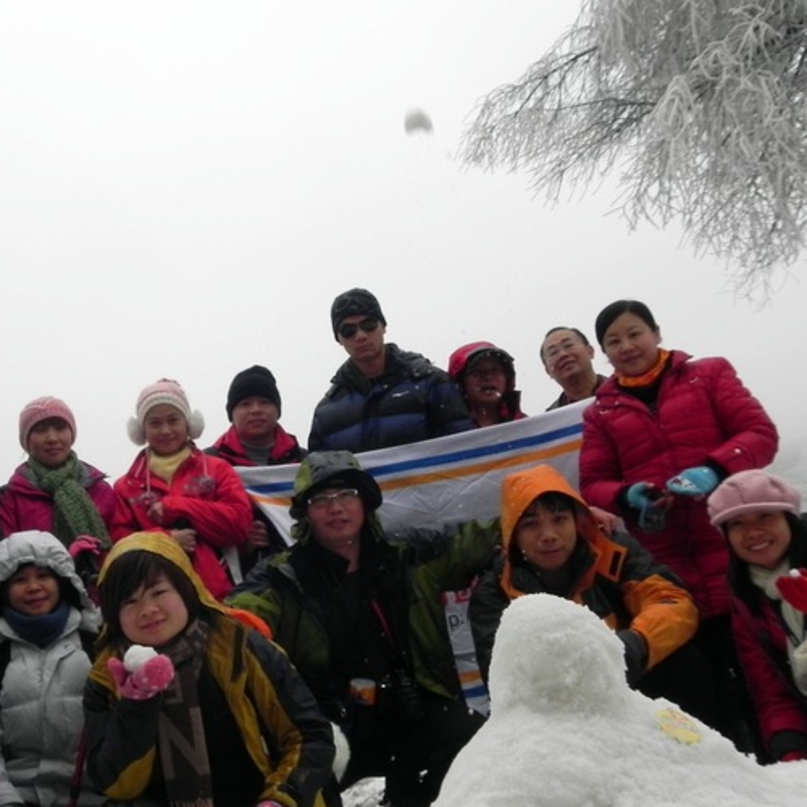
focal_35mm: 41
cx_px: 215
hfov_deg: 39.9
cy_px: 454
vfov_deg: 40.9
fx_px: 1081
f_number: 5.6
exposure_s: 1/186
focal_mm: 5.2
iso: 160
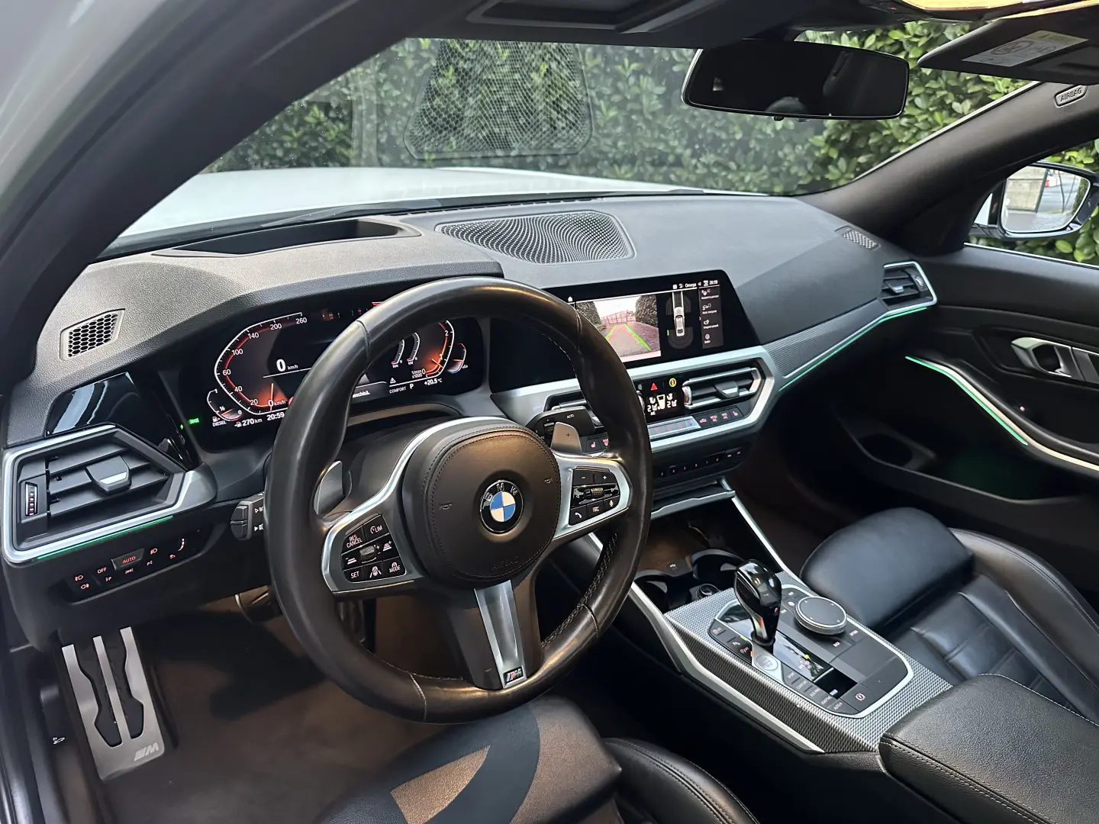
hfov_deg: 71.6
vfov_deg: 56.8
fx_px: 762
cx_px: 550
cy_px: 412
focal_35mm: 24
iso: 1000
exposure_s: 1/55
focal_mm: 6.86
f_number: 1.78
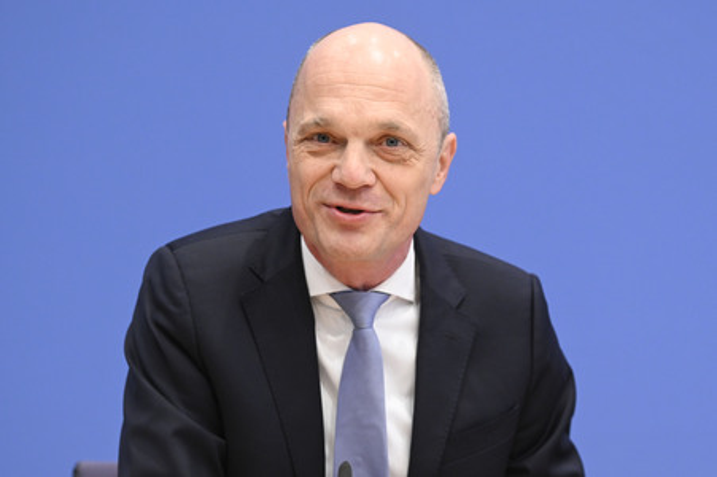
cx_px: 358
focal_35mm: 120
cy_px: 238
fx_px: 2388
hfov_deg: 17.1
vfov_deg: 11.4
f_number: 4.5
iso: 2500
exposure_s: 1/400
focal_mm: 120
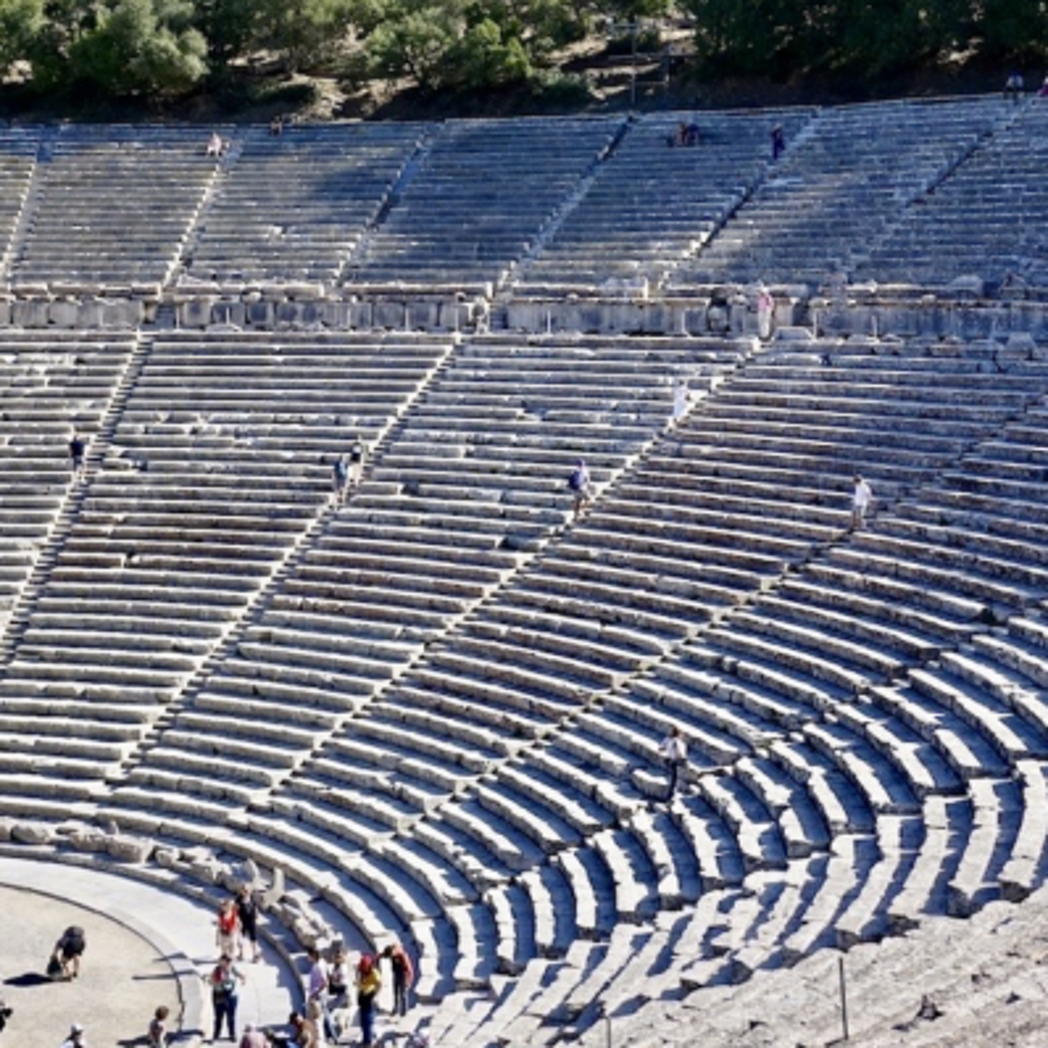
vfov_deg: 31.0
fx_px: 1884
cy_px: 391
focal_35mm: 55
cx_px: 379
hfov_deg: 30.9
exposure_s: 1/400
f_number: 5.6
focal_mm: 9.2
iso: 125
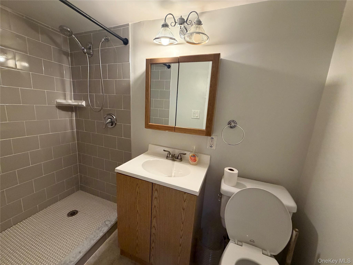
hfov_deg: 102.1
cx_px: 176
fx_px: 143
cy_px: 132
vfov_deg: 85.7
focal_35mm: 14
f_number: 2.2
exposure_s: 1/60
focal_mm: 2.22
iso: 320
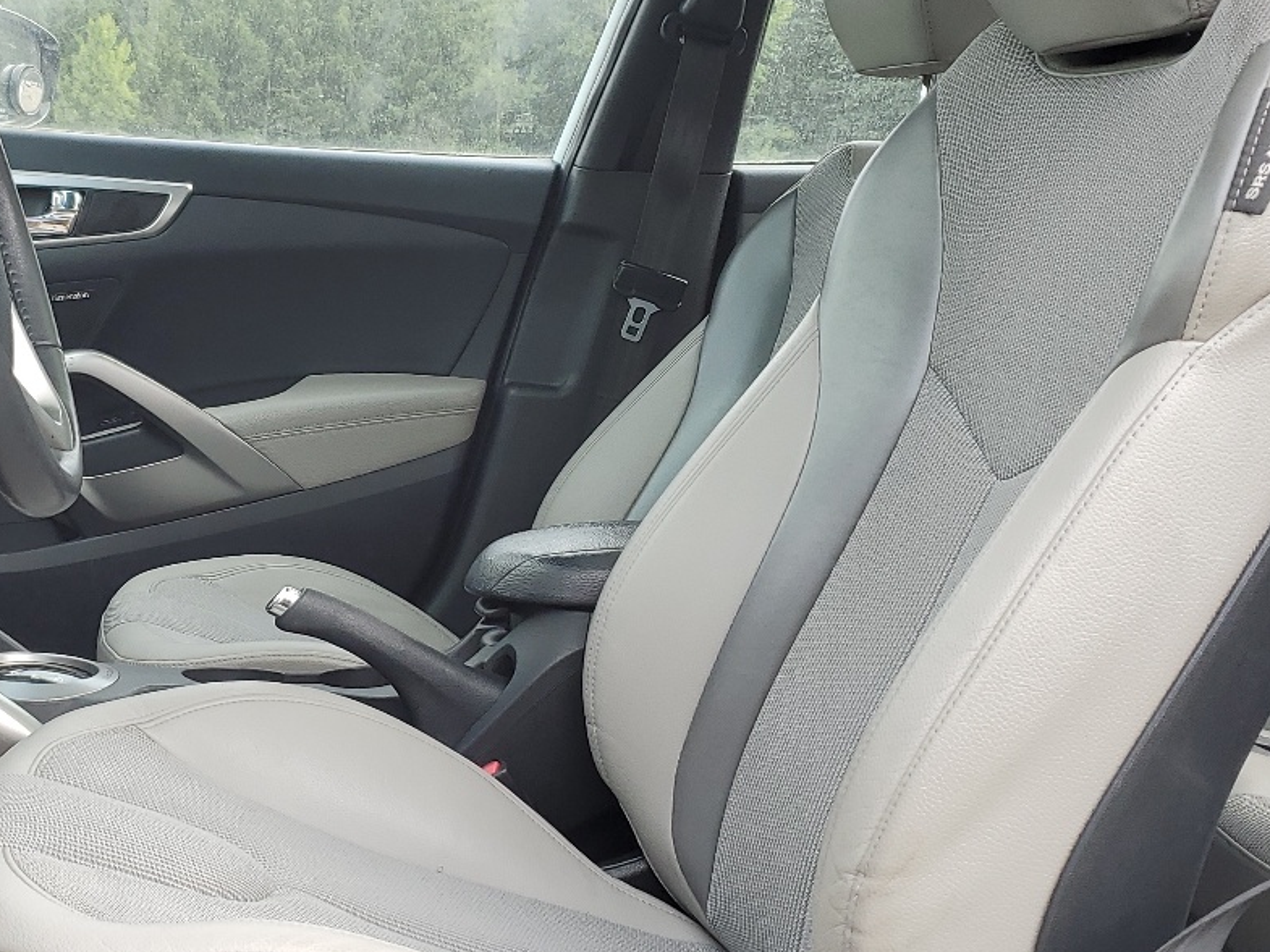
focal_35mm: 53
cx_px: 254
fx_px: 1945
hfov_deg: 35.0
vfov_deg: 27.5
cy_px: 575
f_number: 1.5
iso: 50
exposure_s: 1/370
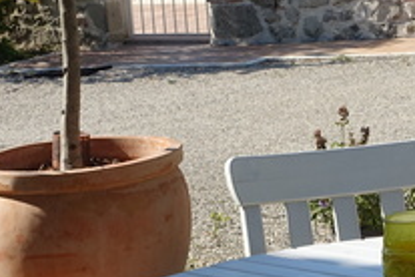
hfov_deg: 15.0
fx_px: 1556
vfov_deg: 10.1
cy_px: 220
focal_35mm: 135
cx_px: 363
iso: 125
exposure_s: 1/400
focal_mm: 12.99
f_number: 5.6
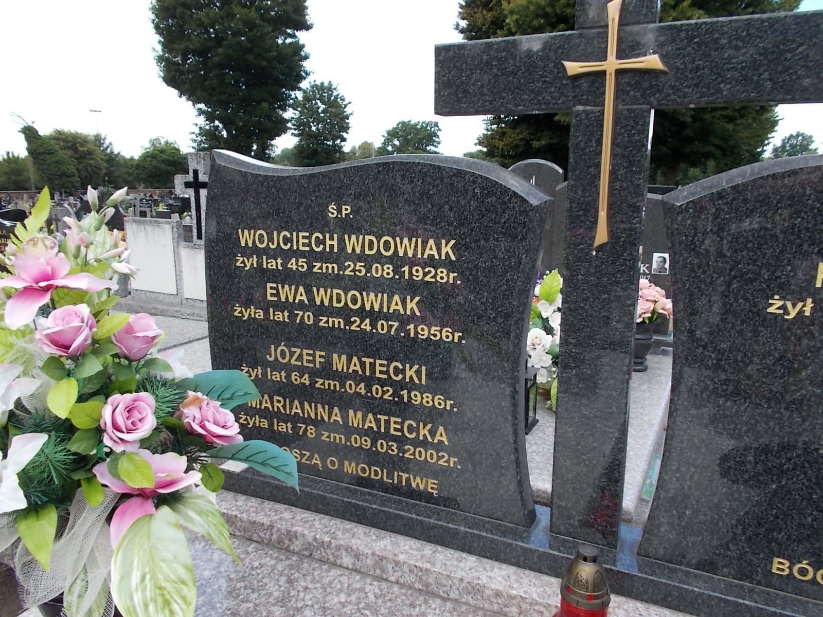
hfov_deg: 67.3
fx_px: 618
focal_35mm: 26
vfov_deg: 53.1
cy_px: 308
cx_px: 412
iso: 80
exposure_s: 1/320
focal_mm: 4.6
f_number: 3.2
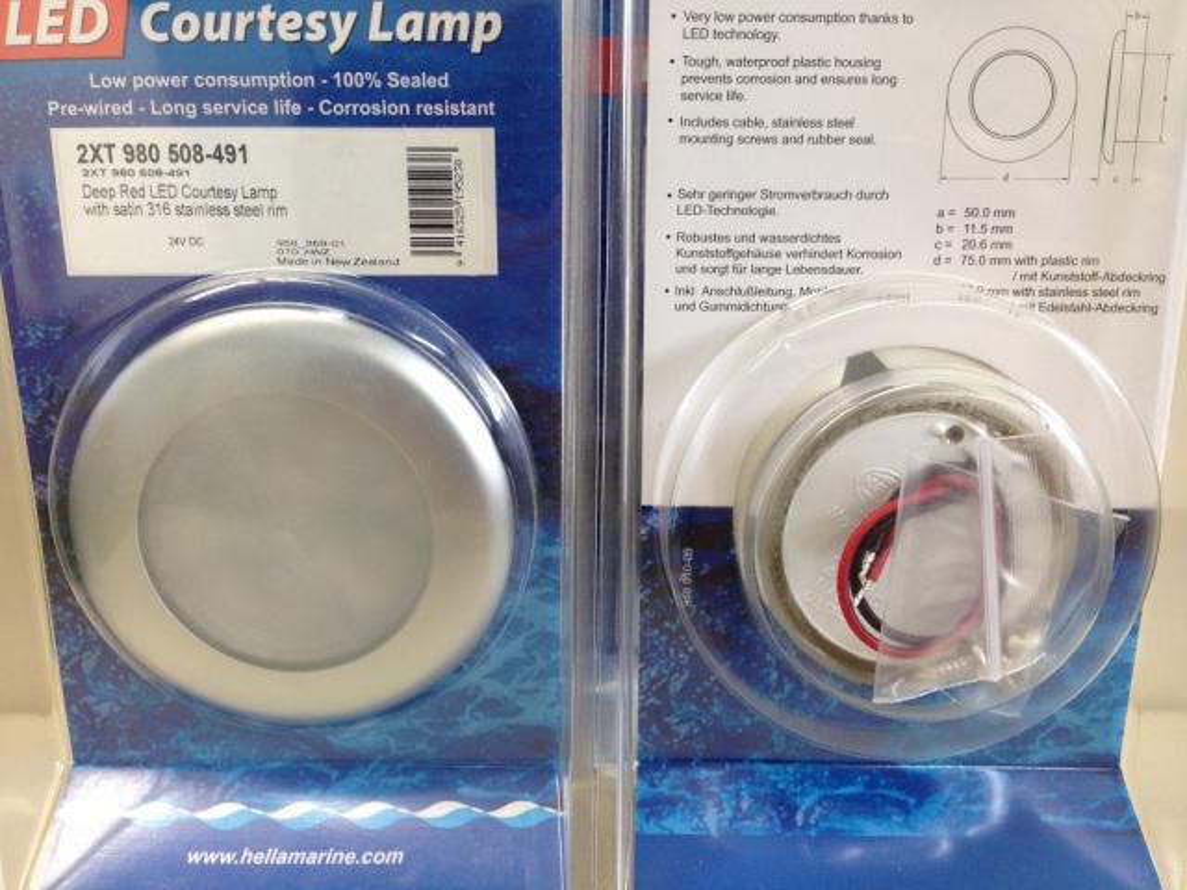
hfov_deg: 55.4
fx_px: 1132
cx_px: 594
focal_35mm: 33
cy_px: 445
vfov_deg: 42.9
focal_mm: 4.12
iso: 64
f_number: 2.4
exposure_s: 1/40
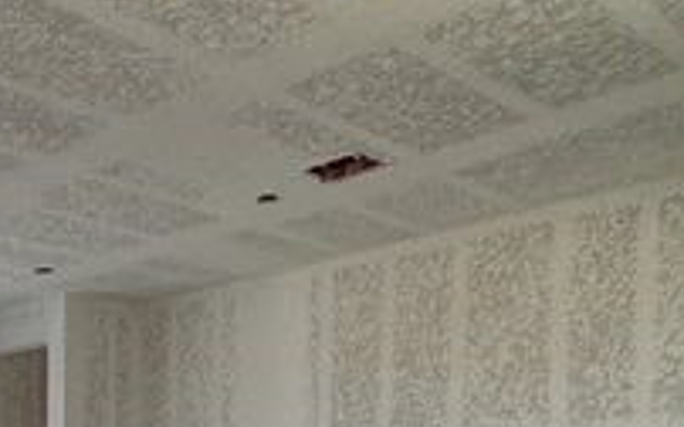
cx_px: 14
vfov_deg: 23.9
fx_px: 876
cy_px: 563
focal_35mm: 47
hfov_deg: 38.3
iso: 100
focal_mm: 2.22
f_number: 2.2
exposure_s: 1/99
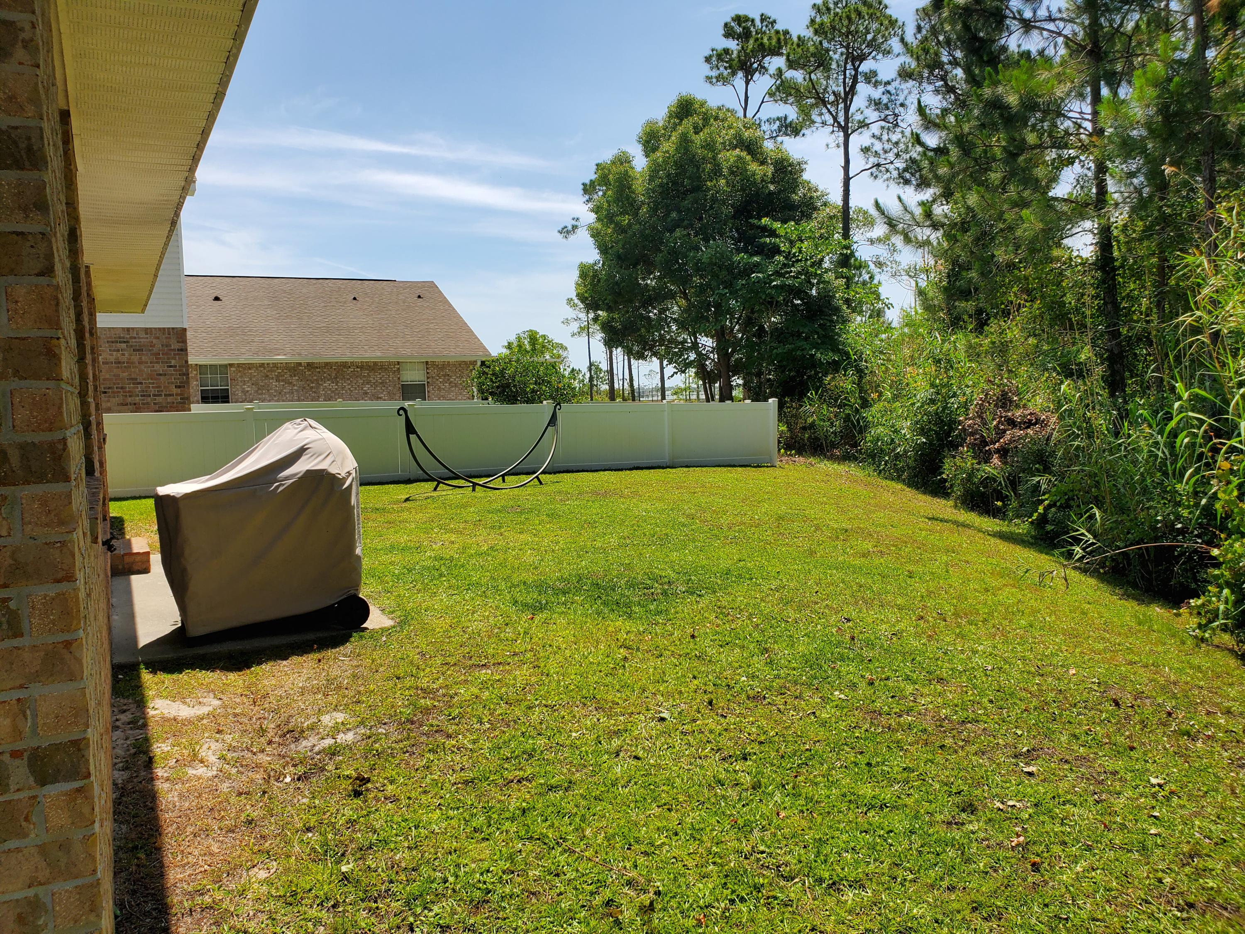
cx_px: 622
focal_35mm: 26
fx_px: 935
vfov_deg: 53.1
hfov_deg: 67.3
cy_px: 467
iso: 50
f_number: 2.4
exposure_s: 1/1888
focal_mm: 4.3
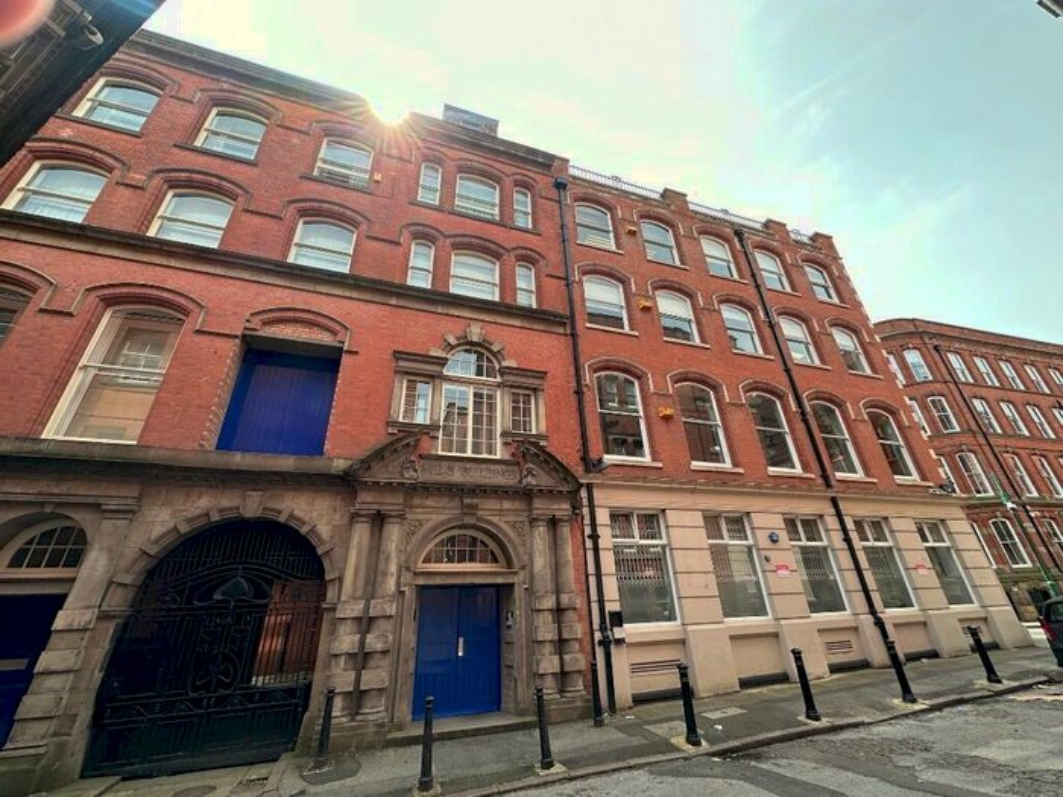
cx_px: 532
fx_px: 430
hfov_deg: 102.1
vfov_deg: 85.7
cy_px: 398
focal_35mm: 14
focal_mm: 2.22
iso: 40
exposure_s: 1/518
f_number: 2.2
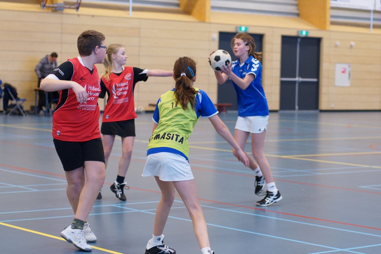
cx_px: 190
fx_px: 793
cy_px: 127
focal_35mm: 75
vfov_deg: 18.2
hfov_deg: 27.0
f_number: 2.2
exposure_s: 1/250
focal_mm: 50
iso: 800
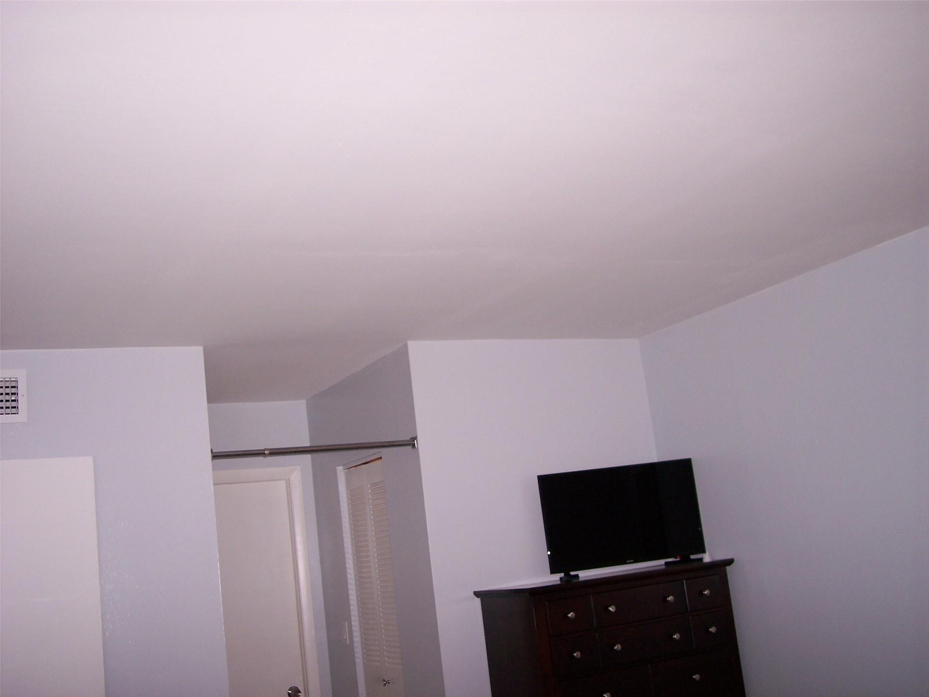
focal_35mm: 39
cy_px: 348
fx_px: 1047
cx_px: 464
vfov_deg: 36.8
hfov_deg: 47.9
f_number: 2.8
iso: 100
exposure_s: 1/60
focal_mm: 8
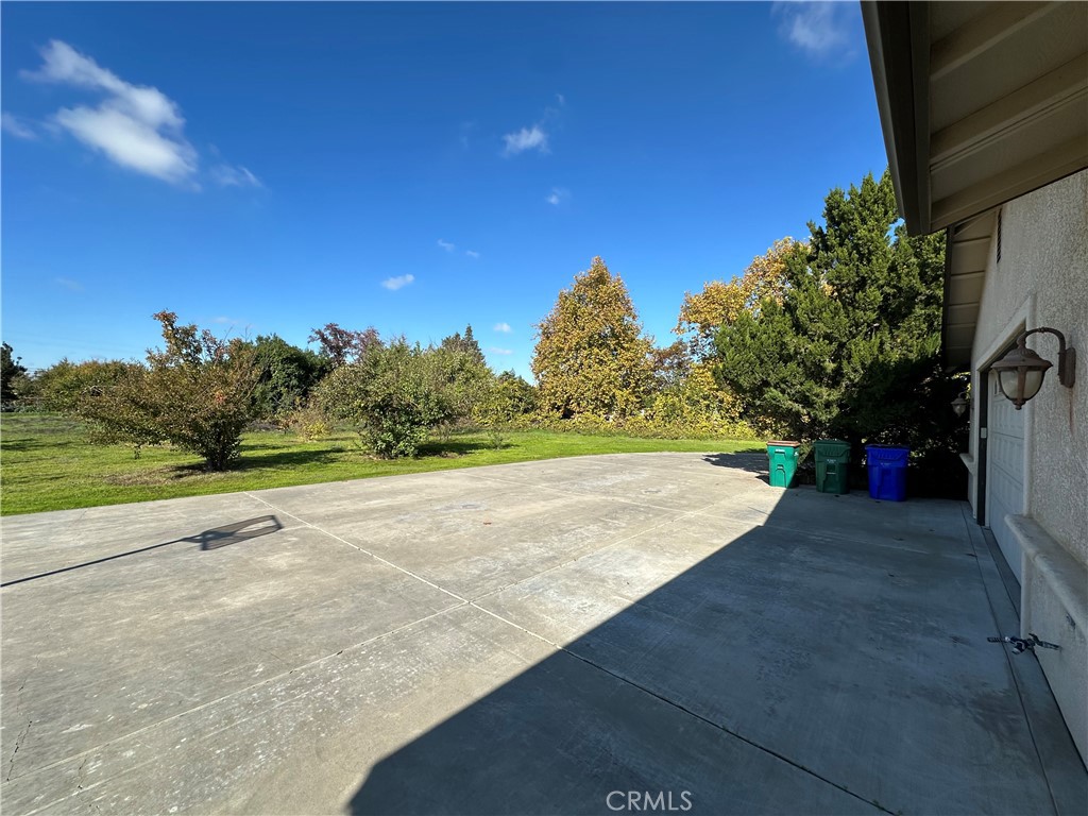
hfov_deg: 102.1
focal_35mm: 14
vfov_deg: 85.7
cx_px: 544
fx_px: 440
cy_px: 408
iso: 50
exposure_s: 1/2174
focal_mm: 2.22
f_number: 2.2
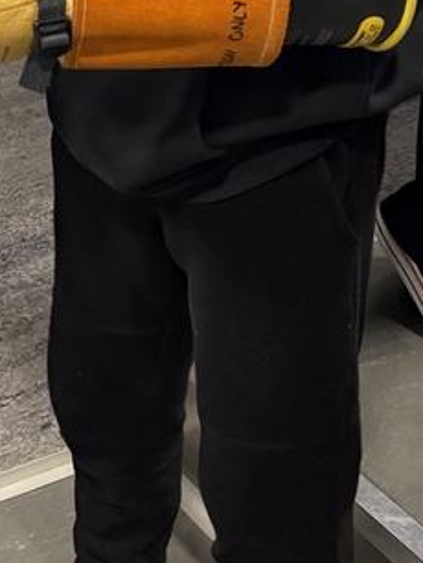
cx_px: -85
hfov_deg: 16.3
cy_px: -105
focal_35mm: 87
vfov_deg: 21.0
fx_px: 1416
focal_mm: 5.96
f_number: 1.6
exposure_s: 1/60
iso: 320
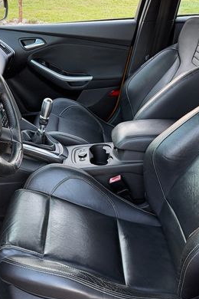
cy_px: 154
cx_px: 64
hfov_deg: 32.3
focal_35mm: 41
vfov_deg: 47.4
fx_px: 340
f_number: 1.78
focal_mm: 6.76
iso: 200
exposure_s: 1/75
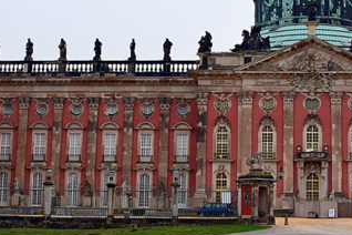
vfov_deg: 20.0
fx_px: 665
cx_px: 311
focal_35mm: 68
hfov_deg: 28.6
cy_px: 92
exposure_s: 1/200
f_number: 10
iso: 400
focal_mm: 18
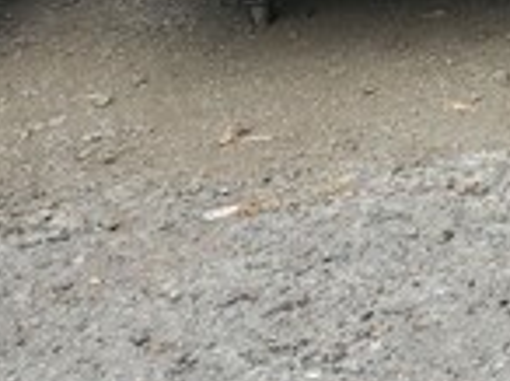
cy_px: -332
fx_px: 1603
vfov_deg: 12.3
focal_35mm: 109
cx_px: 989
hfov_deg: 15.0
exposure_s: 1/188
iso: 50
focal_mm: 4.3
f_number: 2.4
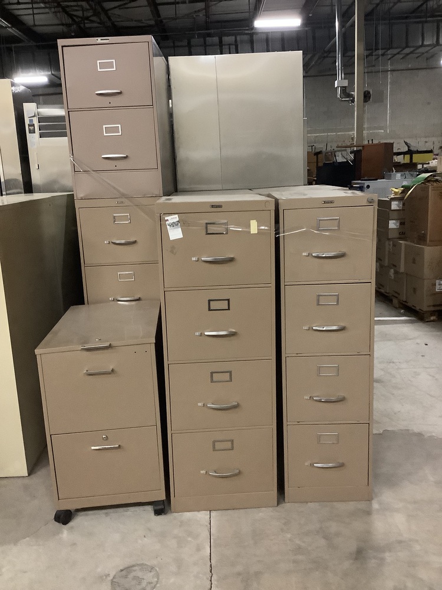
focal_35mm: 31
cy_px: 295
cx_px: 221
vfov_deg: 58.4
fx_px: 528
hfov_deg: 45.4
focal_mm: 3.3
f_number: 2.4
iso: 800
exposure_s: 1/30
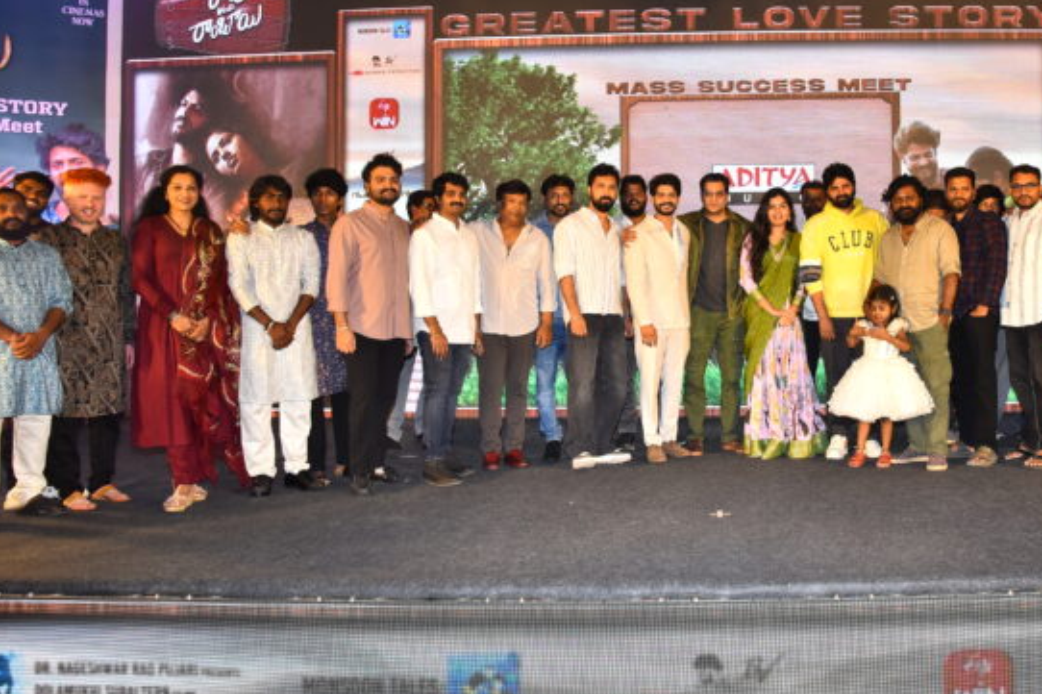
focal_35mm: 34
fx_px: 984
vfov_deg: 38.8
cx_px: 732
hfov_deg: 54.1
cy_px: 302
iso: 1600
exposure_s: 1/125
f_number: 5.6
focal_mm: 24
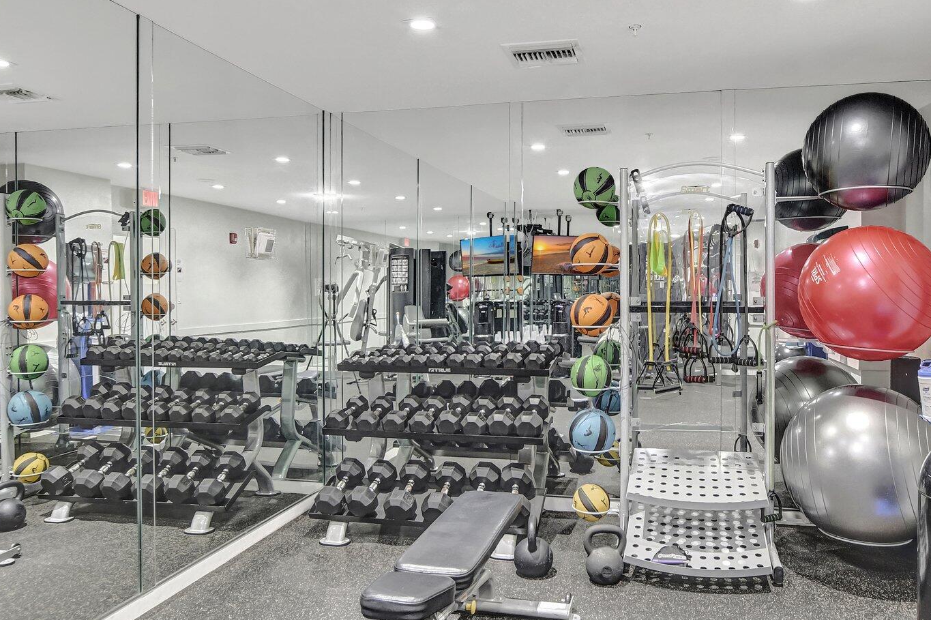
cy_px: 297
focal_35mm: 27
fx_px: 698
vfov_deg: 47.9
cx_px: 524
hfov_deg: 67.1
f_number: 8
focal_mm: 12
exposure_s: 1.3
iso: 1000
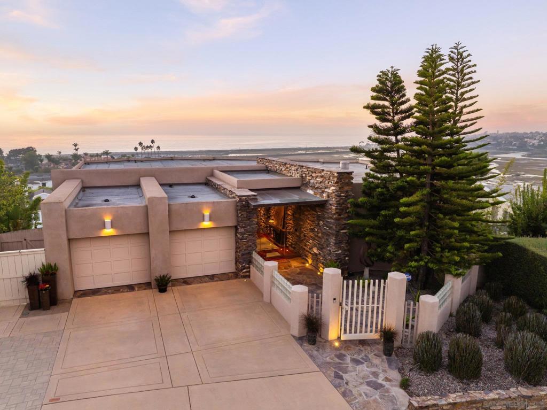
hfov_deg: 71.6
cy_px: 205
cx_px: 274
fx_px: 379
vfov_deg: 56.8
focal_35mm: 24
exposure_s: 1/40
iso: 400
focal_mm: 12.29
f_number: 5.6
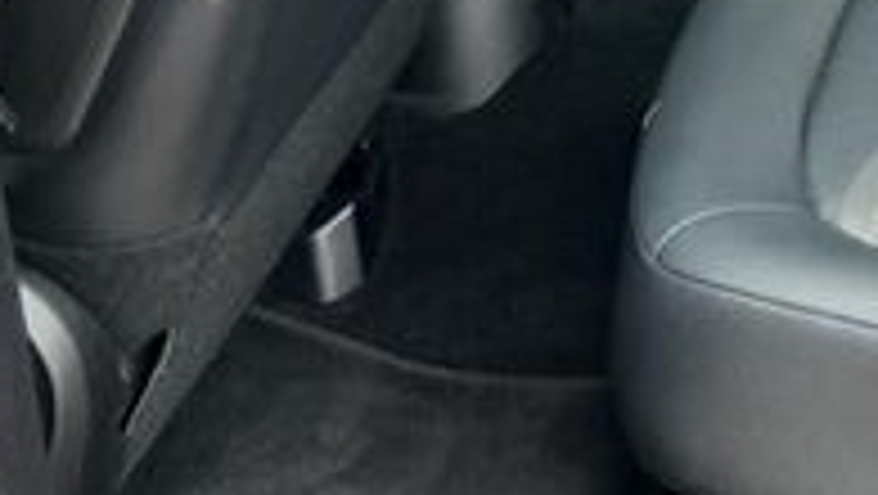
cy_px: -428
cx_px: 1094
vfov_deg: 11.9
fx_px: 2167
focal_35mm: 93
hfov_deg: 21.1
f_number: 1.5
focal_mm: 5.7
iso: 50
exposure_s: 1/215
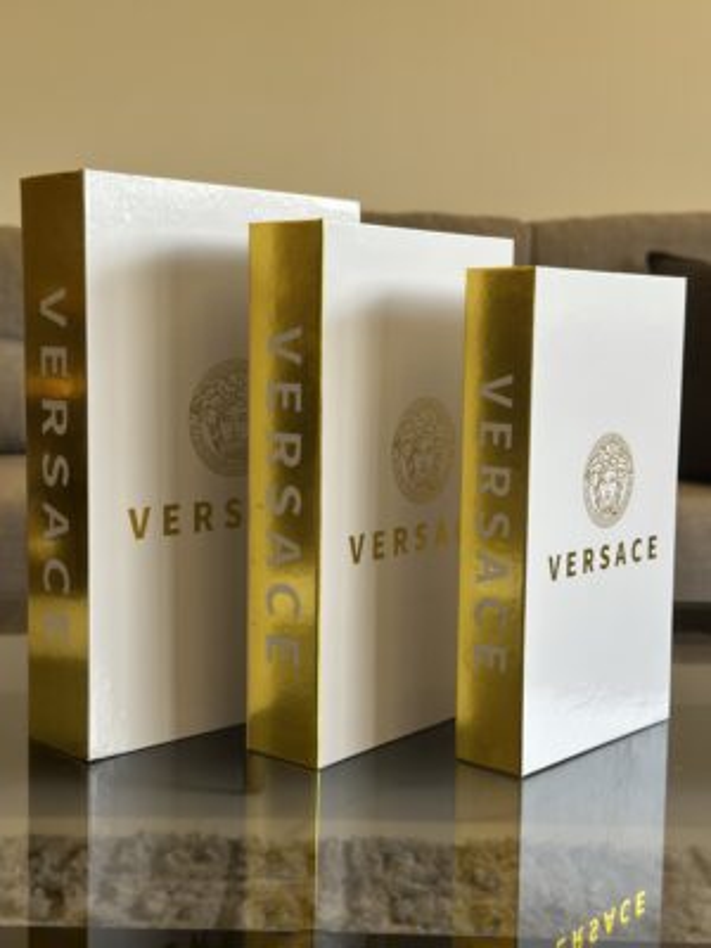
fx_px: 1315
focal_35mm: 48
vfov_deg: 39.7
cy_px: 474
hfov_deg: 30.3
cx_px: 356
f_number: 1.78
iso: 64
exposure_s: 1/100
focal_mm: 6.86
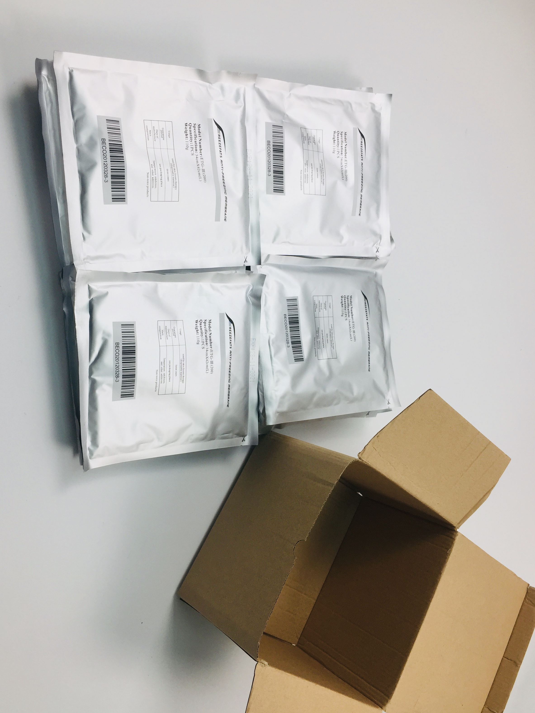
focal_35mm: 30
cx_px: 262
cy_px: 355
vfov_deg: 60.0
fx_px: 618
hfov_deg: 46.8
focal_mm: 4.15
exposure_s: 1/100
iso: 40
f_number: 2.2
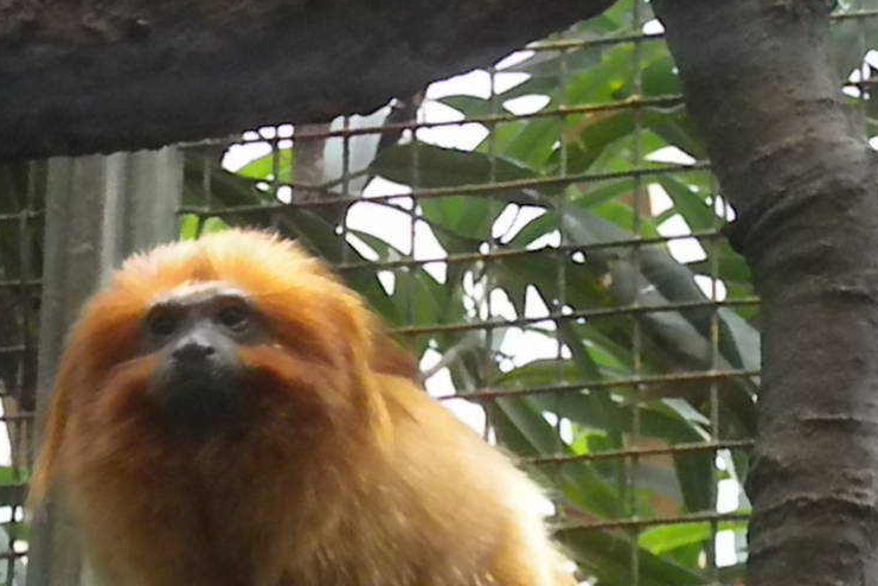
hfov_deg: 10.8
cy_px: 624
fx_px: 4658
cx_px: 345
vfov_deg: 7.2
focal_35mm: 191
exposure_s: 1/62
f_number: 5.1
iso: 916
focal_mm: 15
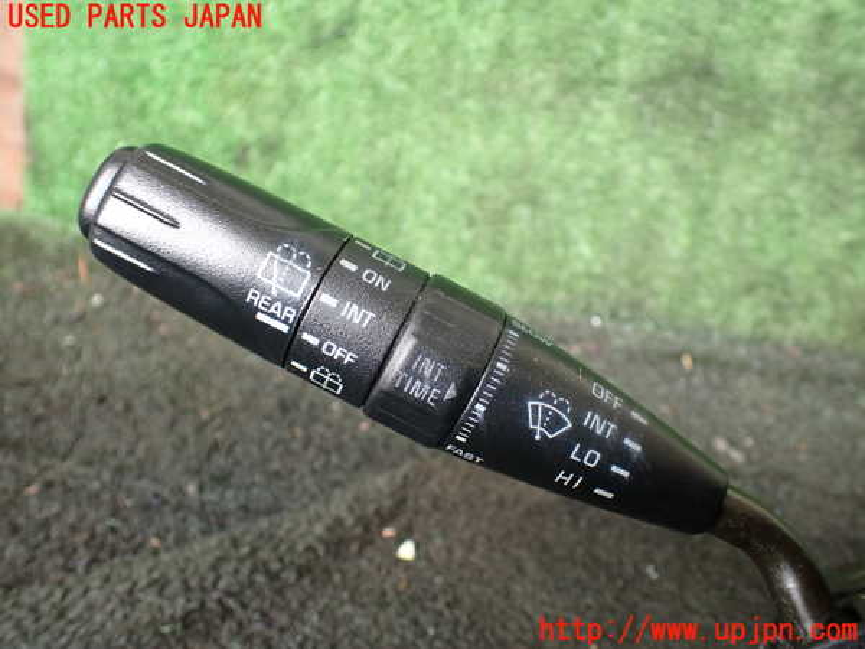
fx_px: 750
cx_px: 432
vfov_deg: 46.8
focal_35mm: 30
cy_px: 324
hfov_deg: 60.0
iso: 320
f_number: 2.3
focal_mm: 5.4
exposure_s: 1/125
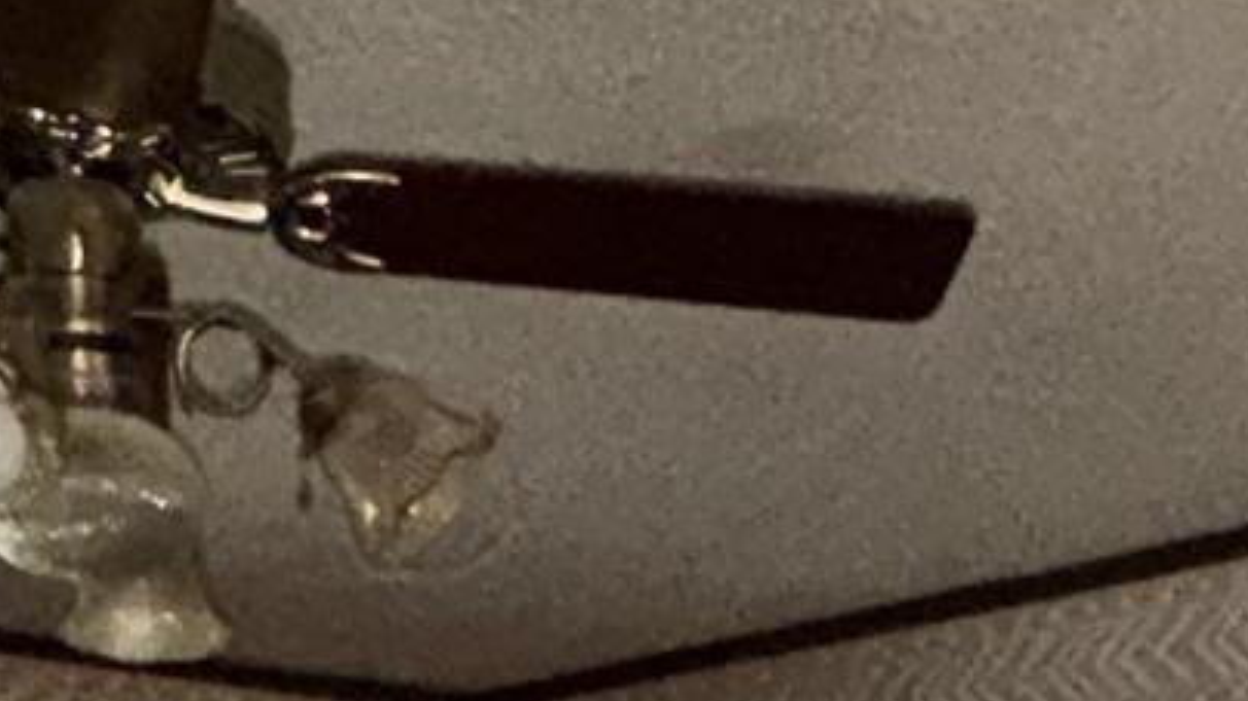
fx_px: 3838
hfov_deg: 18.3
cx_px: 973
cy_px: 1837
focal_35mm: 116
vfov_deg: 9.1
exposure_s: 1/30
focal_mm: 2.22
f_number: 2.2
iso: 160
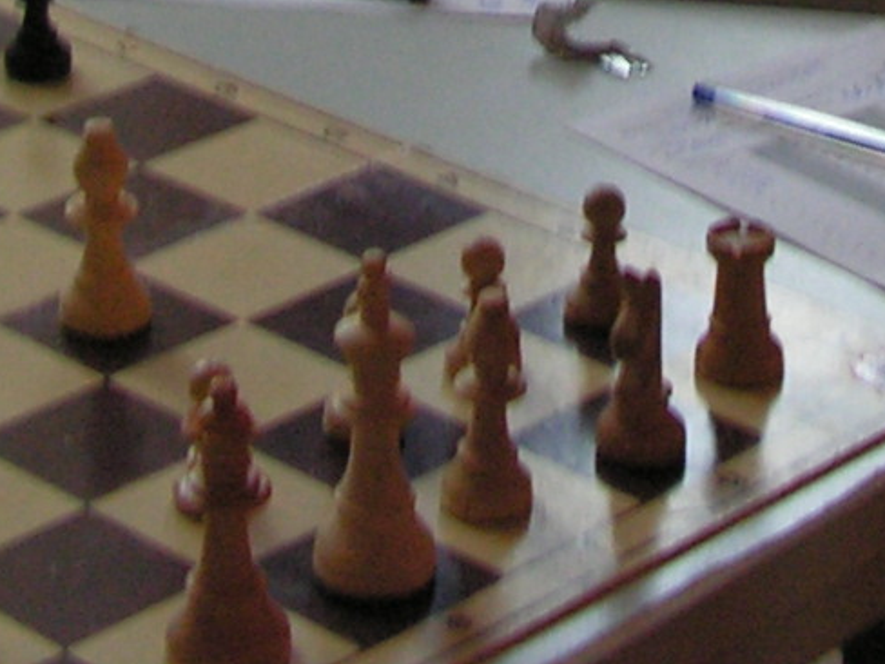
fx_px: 3860
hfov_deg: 13.0
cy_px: -597
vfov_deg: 9.3
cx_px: 660
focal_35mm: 151
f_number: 3.2
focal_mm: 6
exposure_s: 1/40
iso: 160
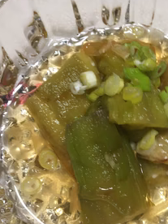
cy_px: 118
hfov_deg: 33.9
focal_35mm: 42
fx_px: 272
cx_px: 117
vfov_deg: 44.8
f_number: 2.2
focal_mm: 4.15
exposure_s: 1/30
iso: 64
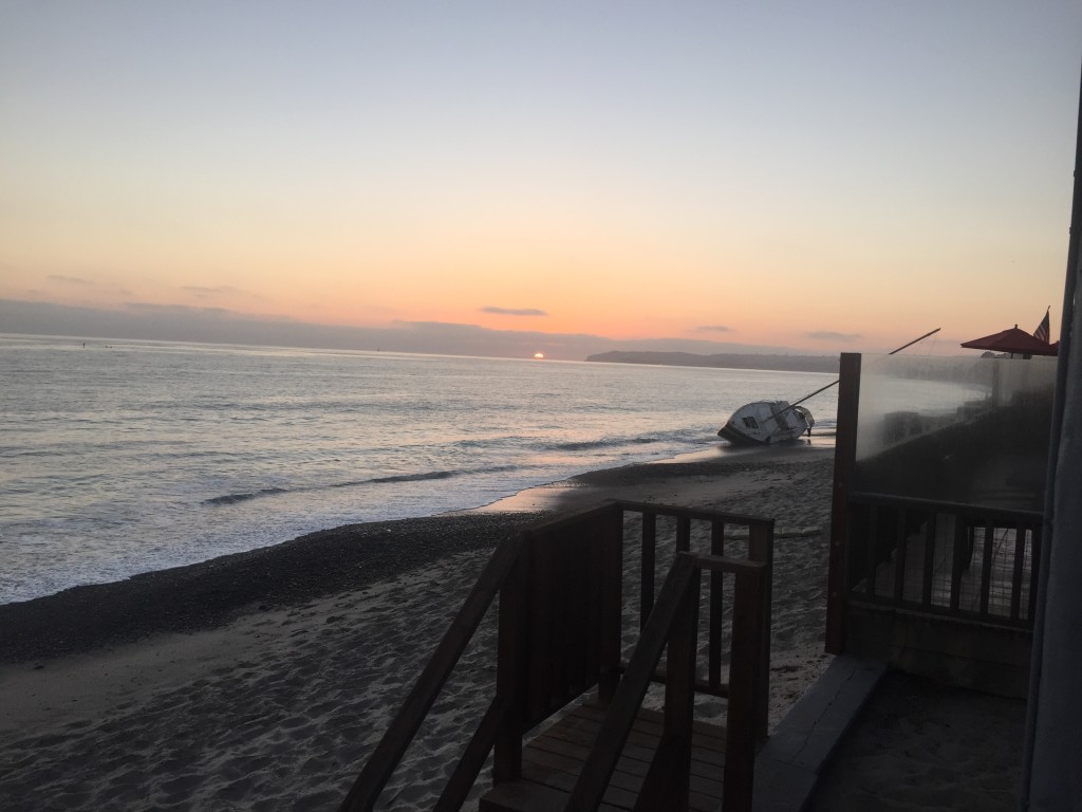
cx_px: 541
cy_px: 406
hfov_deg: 61.7
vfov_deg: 48.2
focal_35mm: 29
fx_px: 906
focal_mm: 4.15
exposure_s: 1/227
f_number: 2.2
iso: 32
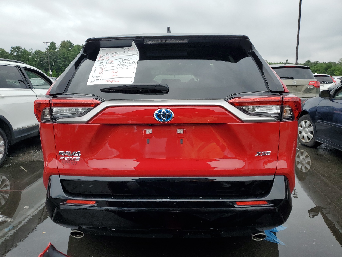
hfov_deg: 67.3
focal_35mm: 26
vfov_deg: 53.1
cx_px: 171
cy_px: 128
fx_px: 257
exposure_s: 1/833
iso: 50
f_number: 1.5
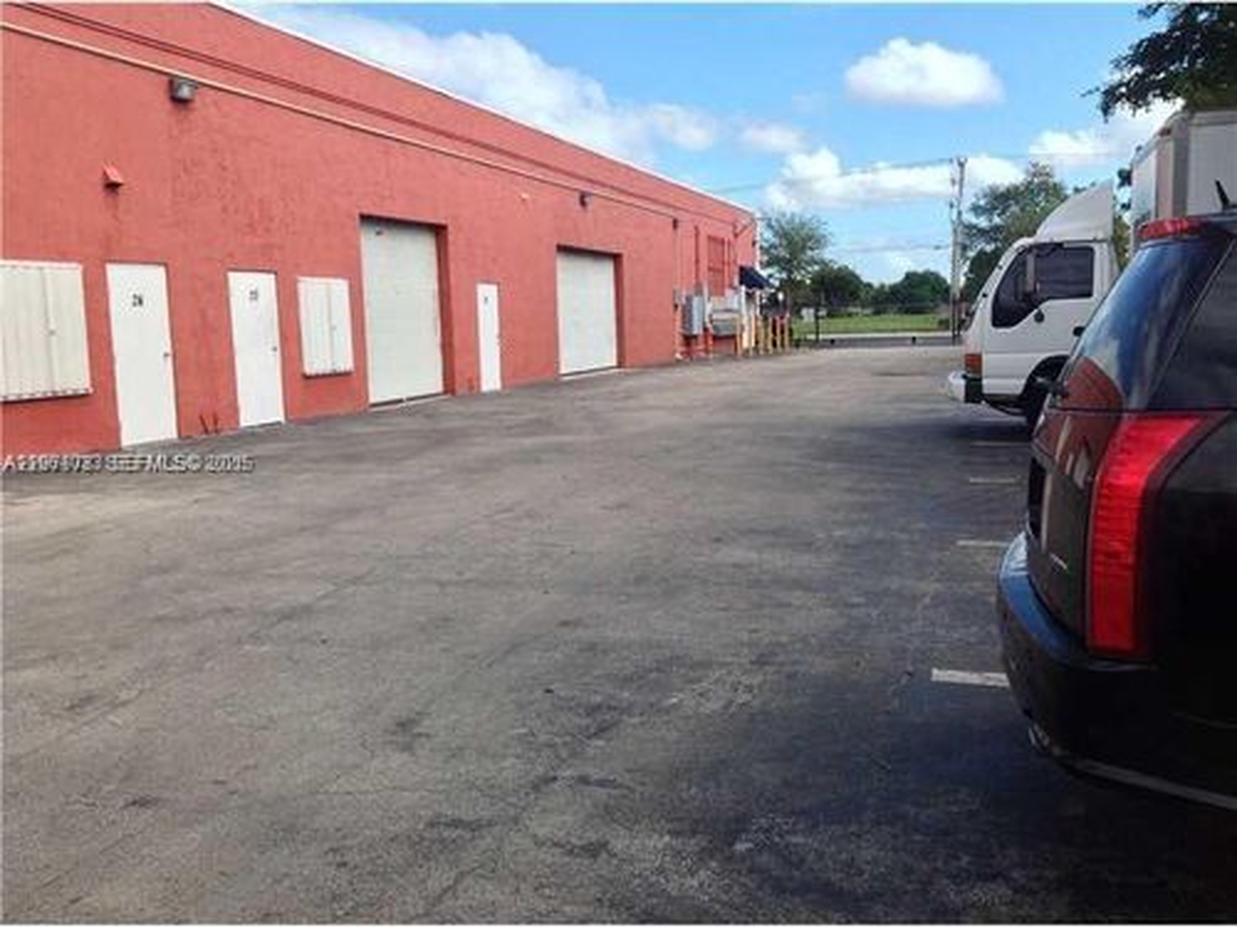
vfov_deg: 40.7
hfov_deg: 52.6
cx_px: 618
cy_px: 464
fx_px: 1251
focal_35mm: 35
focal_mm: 4.28
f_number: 2.4
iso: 50
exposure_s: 1/1513
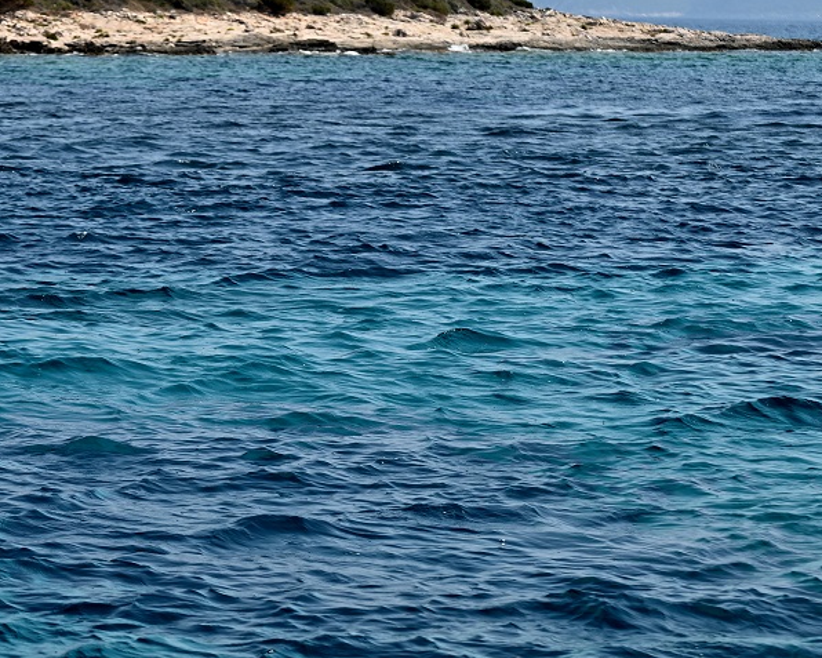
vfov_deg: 8.8
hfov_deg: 10.9
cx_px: 211
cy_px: 424
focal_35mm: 176
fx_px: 4282
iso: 100
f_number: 6.3
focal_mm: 86
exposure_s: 1/640
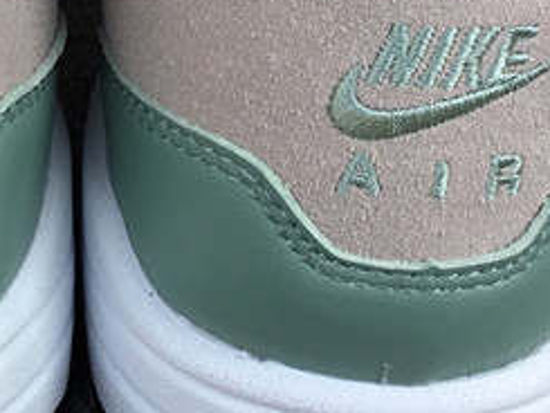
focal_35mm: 114
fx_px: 1812
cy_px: -12
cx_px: 110
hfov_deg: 17.1
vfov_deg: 12.8
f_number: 2.4
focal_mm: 3.3
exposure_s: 1/399
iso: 25
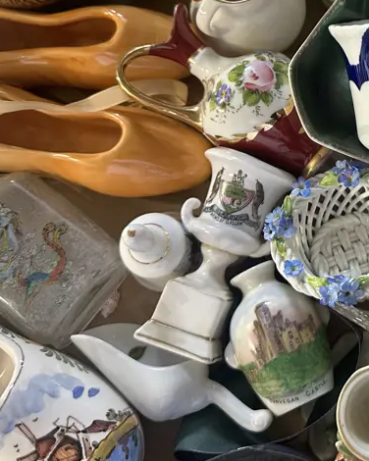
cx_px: 387
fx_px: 696
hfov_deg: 27.6
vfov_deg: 36.0
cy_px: 129
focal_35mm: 51
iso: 250
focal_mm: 6.86
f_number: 1.78
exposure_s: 1/50
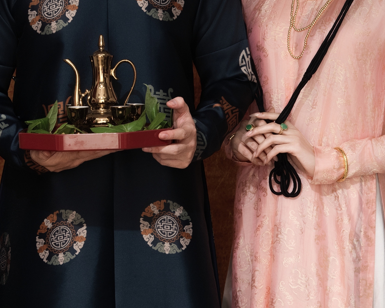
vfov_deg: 9.1
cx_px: 188
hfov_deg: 11.4
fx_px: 1937
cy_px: 98
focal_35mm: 170
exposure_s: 1/125
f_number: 7.1
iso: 400
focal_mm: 65
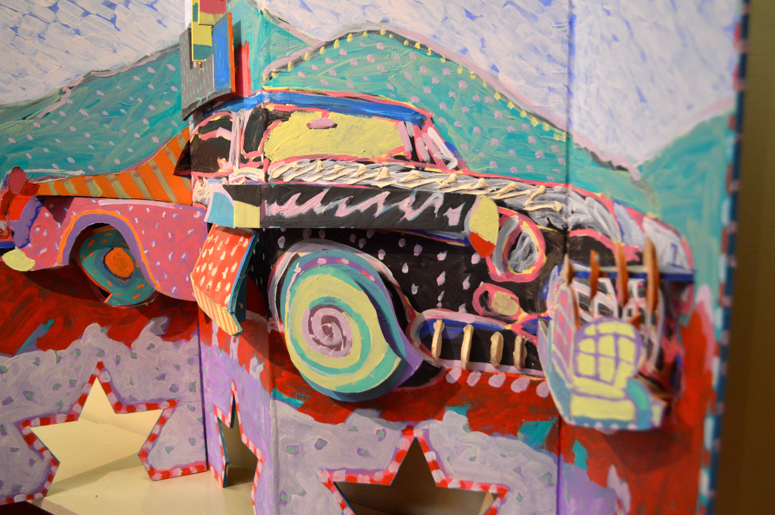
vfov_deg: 39.9
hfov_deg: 57.3
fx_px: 710
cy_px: 258
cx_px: 388
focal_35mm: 33
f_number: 4
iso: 1100
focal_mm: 22
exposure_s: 1/60
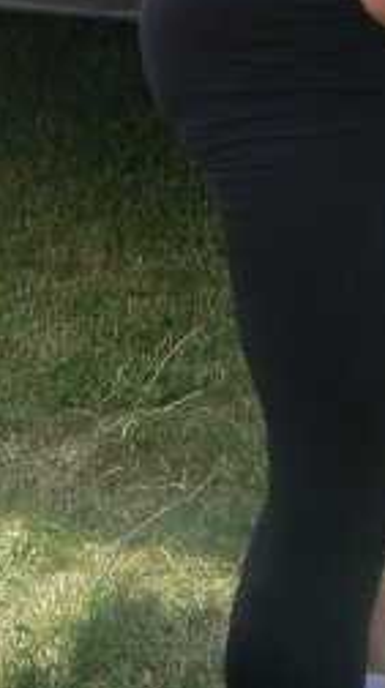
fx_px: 2278
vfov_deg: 16.3
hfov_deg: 9.6
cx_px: 397
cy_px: -205
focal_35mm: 125
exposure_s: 1/200
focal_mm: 6.5
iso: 80
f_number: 5.6
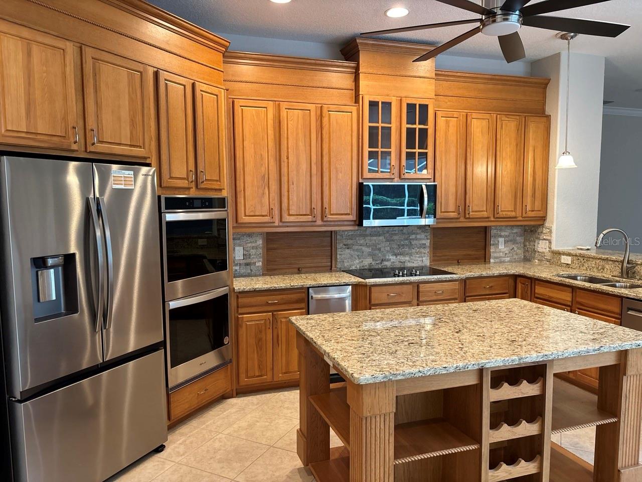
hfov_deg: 67.3
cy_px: 241
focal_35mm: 26
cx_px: 321
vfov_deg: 53.1
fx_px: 482
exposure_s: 1/60
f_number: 1.6
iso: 250
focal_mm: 5.96
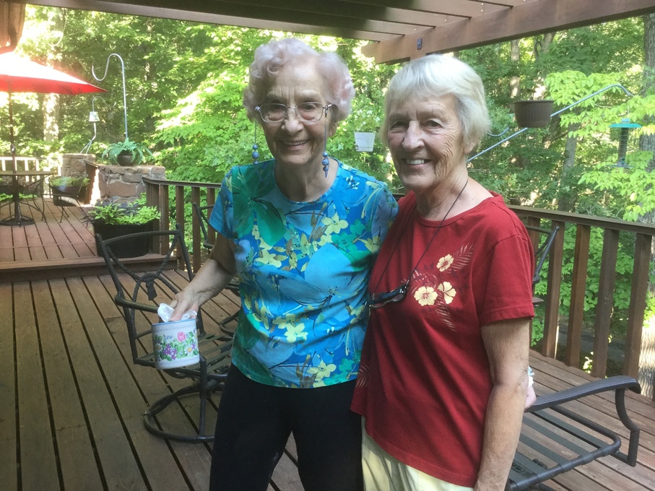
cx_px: 328
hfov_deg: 58.4
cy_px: 246
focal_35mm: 31
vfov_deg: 45.4
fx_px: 587
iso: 32
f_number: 2.4
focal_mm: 3.3
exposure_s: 1/30
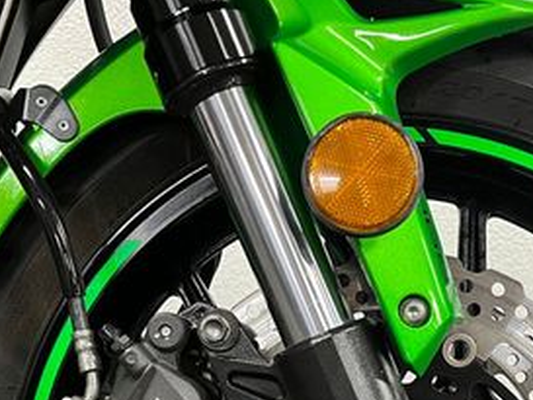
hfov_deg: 31.4
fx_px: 940
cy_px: 459
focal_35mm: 61
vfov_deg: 22.5
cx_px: 367
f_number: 1.6
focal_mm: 5.1
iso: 400
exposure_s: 1/50
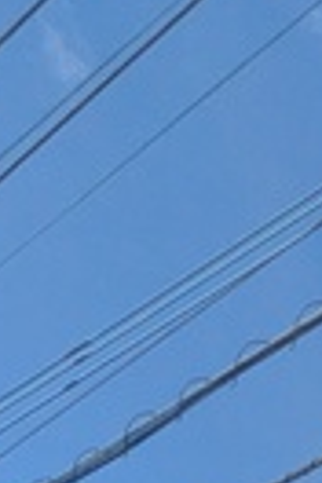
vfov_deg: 14.2
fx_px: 1033
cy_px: 1226
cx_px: 907
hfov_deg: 11.8
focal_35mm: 77
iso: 46
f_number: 2.2
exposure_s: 1/3012
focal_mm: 1.83
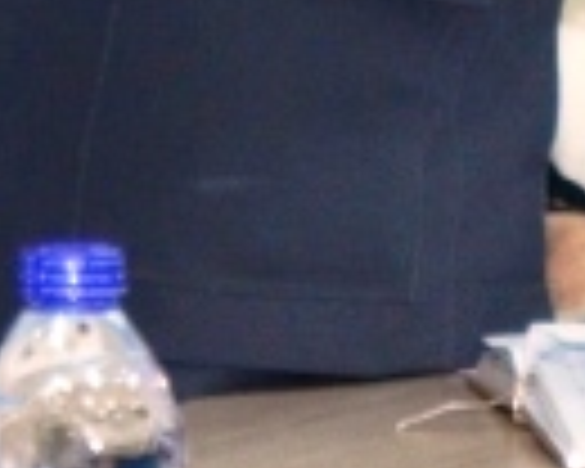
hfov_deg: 1.7
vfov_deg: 1.3
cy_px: -814
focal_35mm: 1164
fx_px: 20148
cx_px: 104
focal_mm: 105
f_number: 5.6
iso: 1250
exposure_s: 1/100
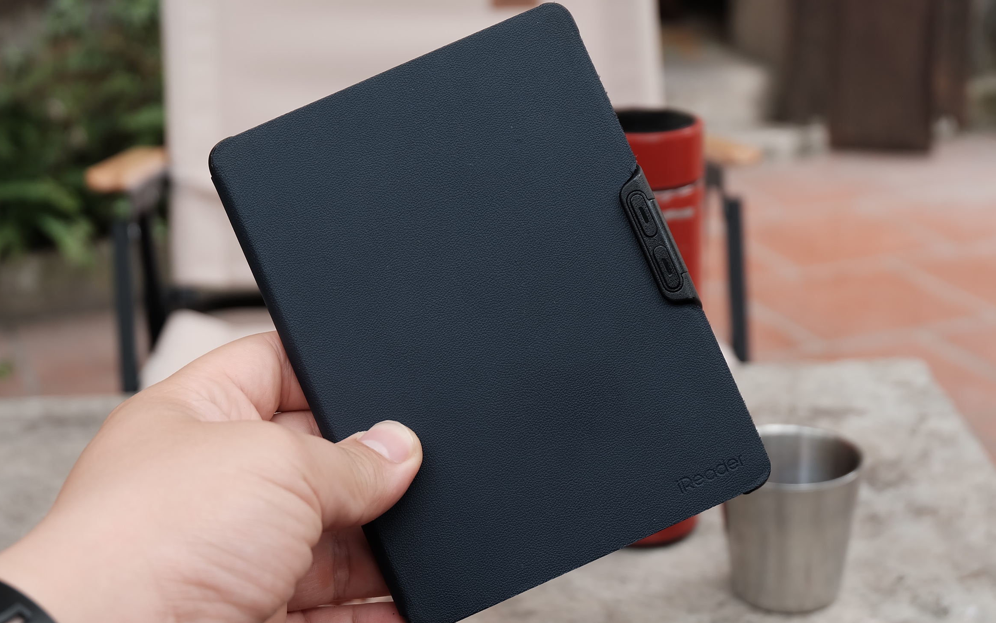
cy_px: 335
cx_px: 470
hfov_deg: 32.5
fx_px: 1710
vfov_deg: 20.6
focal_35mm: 63
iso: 200
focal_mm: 37.1
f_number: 5.3
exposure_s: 1/100
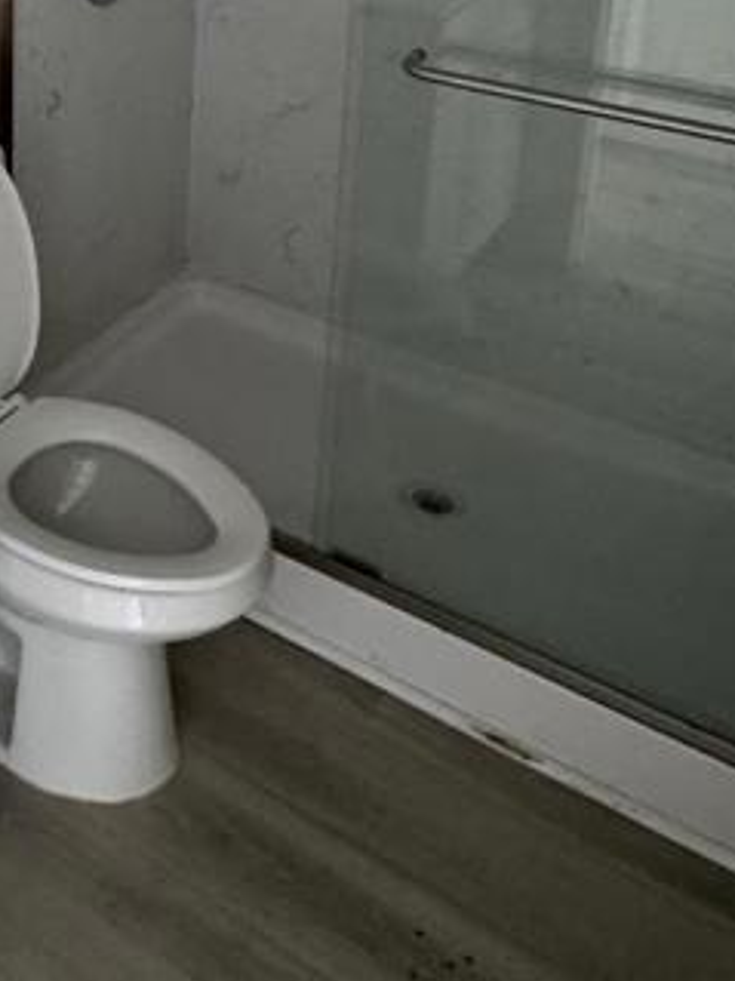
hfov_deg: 29.6
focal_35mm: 45
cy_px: -28
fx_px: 1275
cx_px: -31
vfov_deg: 37.1
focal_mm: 2.22
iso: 1000
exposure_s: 1/60
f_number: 2.2
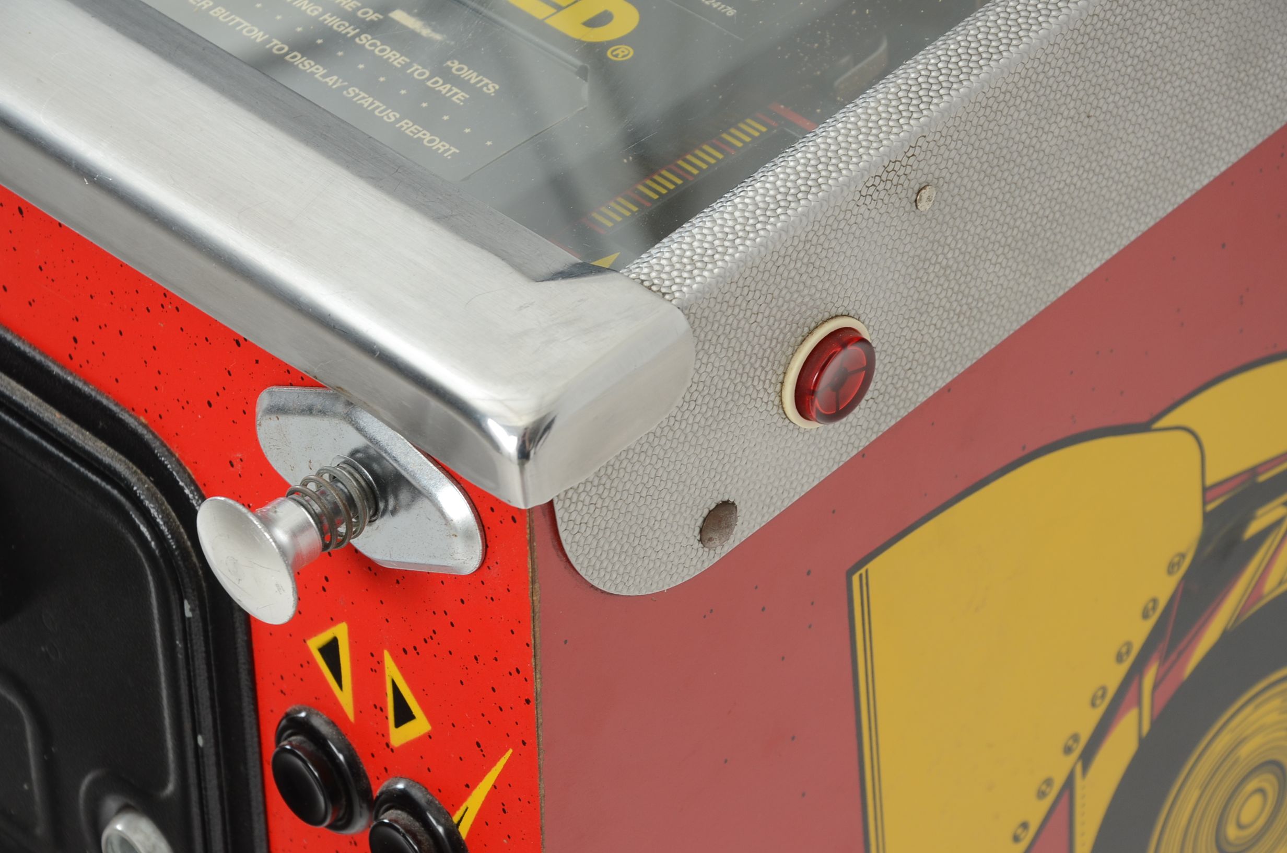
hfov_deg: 18.2
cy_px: 426
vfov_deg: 12.1
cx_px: 644
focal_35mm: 112
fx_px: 4014
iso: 250
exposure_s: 1/60
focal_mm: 75
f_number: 8
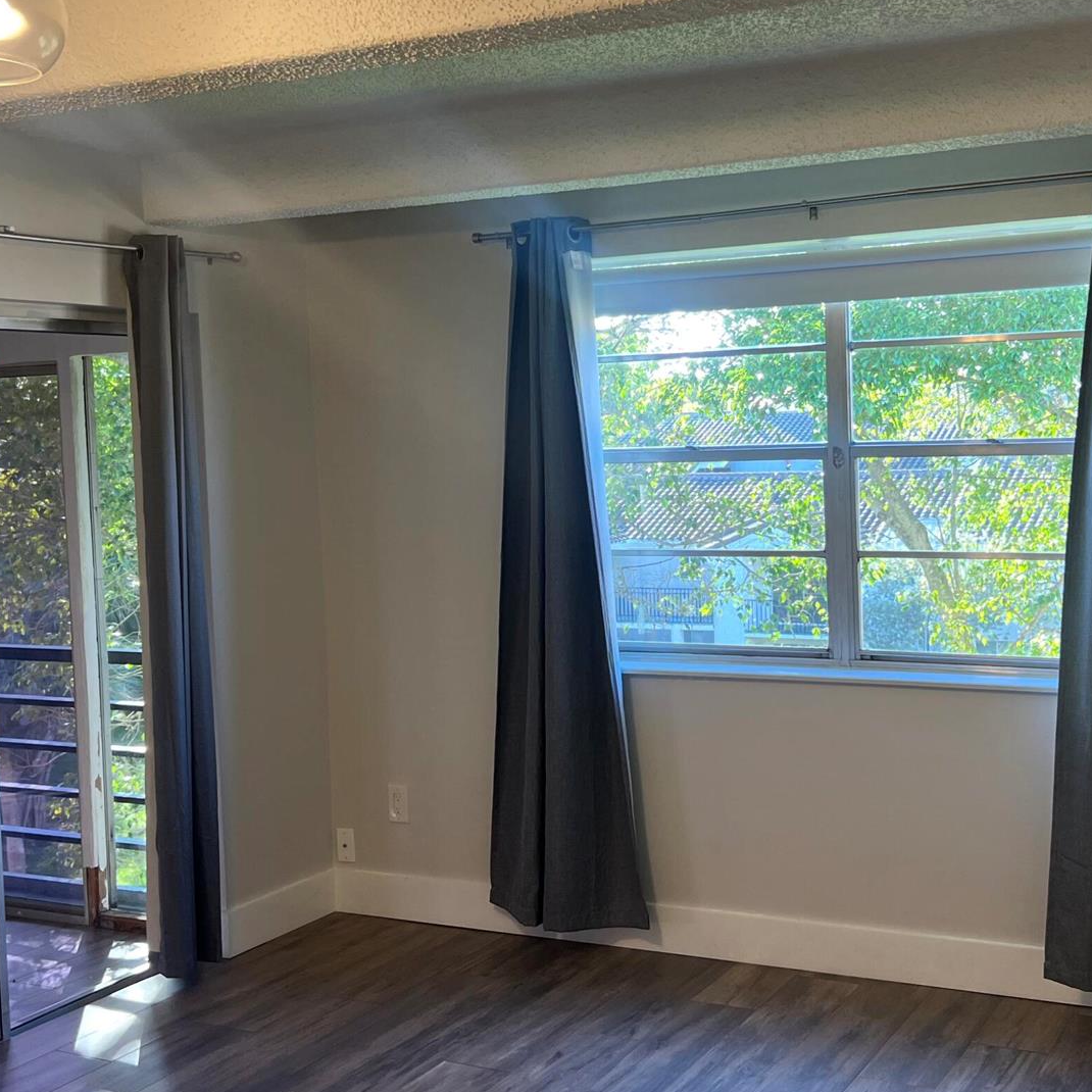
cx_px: 674
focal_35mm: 44
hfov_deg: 38.1
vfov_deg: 38.3
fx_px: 1570
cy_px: 479
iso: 80
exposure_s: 1/120
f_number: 1.5
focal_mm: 5.7
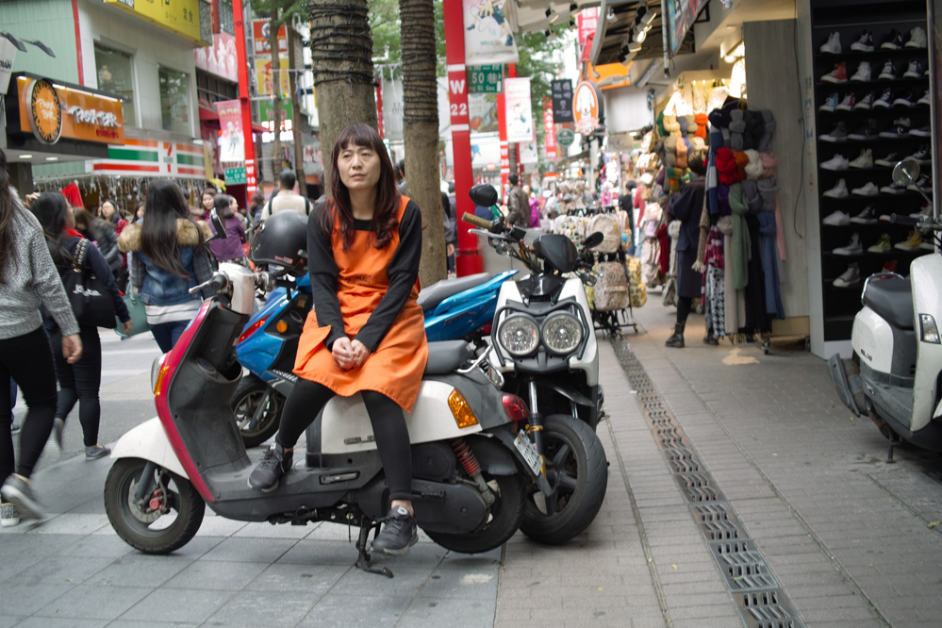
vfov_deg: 31.9
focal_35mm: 42
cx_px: 461
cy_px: 317
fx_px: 1099
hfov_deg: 46.4
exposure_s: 1/30
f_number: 2.8
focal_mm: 24.2
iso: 100
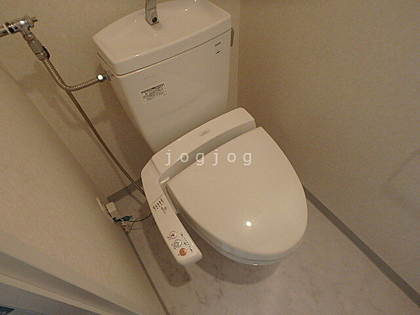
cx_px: 210
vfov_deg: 63.4
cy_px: 158
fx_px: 255
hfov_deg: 79.0
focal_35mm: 21
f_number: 3.5
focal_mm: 3.7
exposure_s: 1/30
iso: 250
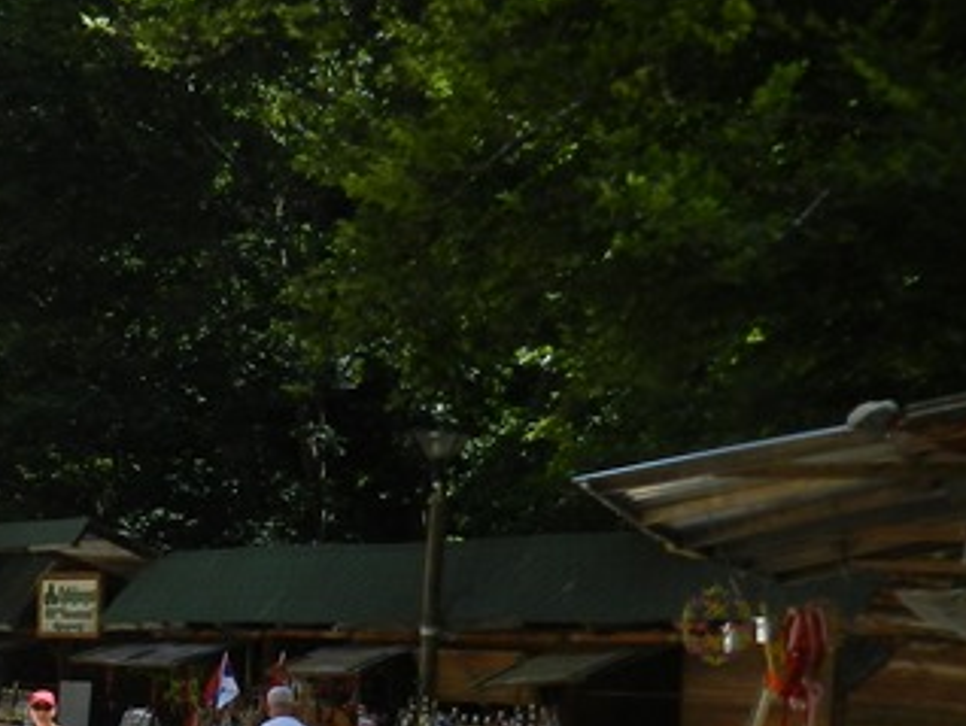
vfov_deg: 14.2
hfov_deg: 18.0
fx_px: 2877
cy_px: 729
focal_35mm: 103
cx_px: -216
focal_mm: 5.6
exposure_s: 1/800
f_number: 3.7
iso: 160
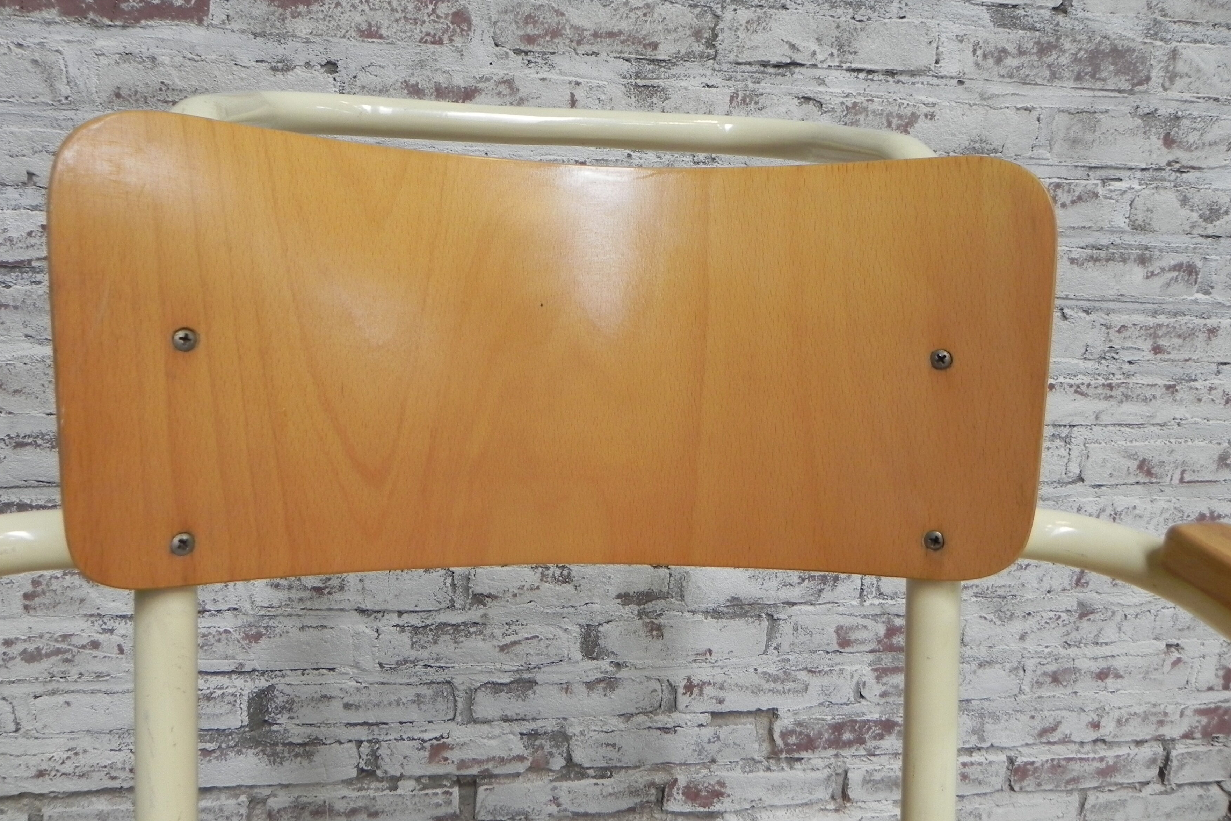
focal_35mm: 28
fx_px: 957
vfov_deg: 46.3
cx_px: 610
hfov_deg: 65.5
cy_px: 360
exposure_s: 1/30
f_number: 2.8
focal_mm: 4.6
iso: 192
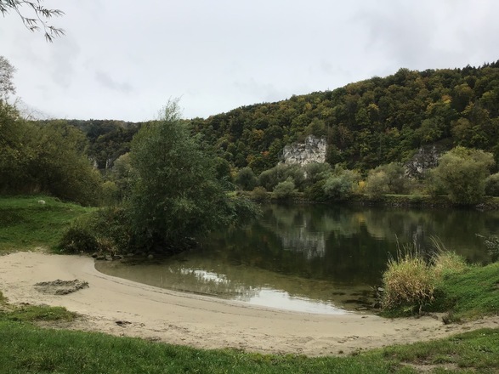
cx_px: 250
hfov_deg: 58.4
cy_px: 187
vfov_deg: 45.4
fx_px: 447
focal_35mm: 31
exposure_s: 1/272
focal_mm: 3.3
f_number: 2.4
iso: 25
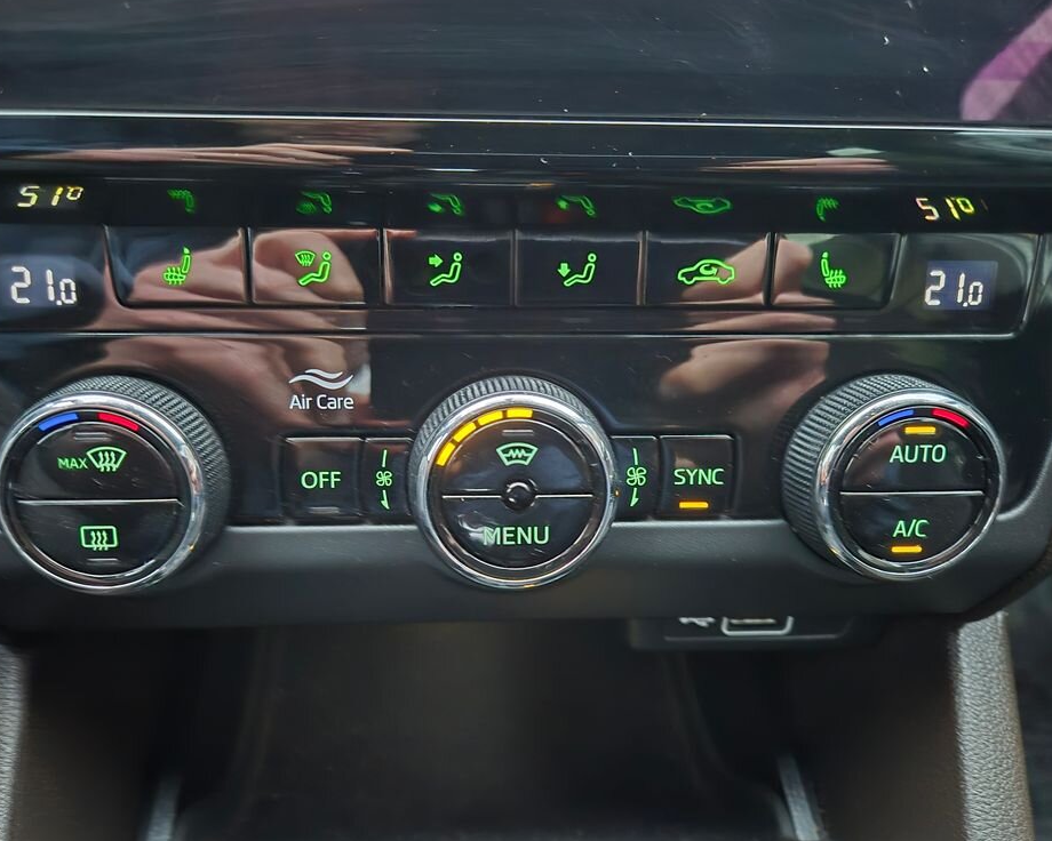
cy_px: 424
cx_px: 496
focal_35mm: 25
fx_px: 778
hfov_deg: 68.0
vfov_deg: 56.8
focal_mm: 5.4
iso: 2000
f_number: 1.8
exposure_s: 1/25
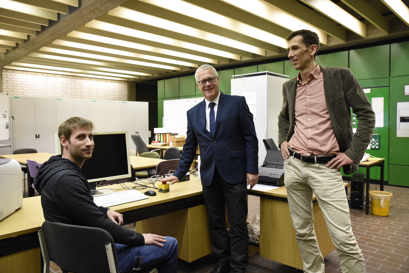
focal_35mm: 30
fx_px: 341
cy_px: 136
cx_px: 204
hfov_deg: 61.9
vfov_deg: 43.6
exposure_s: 1/60
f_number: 4.5
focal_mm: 30
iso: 3200
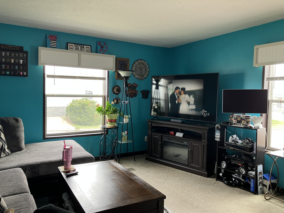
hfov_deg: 63.4
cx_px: 142
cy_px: 106
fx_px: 230
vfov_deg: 49.7
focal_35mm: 28
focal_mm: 3.99
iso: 80
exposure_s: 1/94
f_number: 1.8
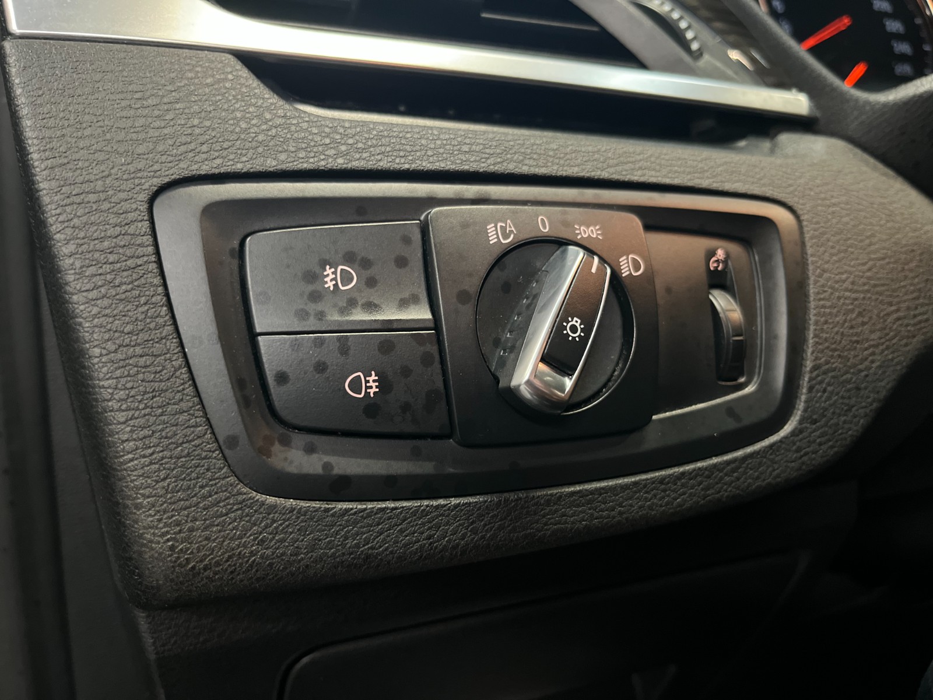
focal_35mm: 26
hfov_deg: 67.3
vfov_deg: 53.1
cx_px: 466
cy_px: 350
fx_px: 701
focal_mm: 5.1
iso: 640
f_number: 1.6
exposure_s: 1/25
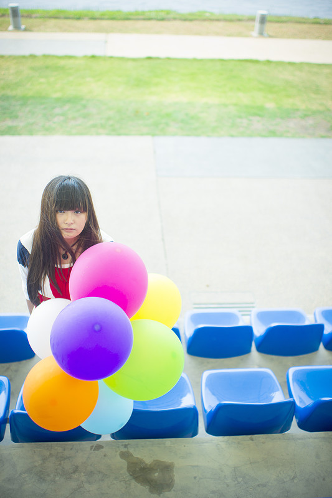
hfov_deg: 37.8
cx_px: 166
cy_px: 249
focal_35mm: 35
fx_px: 484
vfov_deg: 54.4
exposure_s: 1/1000
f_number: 2
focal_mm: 35
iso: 100
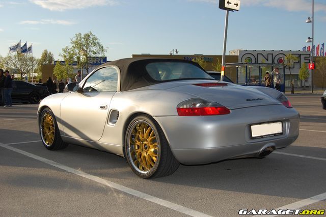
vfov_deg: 29.8
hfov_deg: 43.6
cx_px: 163
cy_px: 108
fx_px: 407
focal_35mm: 45
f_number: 7.1
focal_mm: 30
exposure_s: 1/500
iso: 200
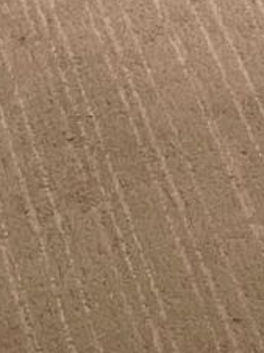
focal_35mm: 184
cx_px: 694
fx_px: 1875
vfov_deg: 8.6
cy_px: -772
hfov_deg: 7.4
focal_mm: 5.1
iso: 500
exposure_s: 1/40
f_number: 1.6
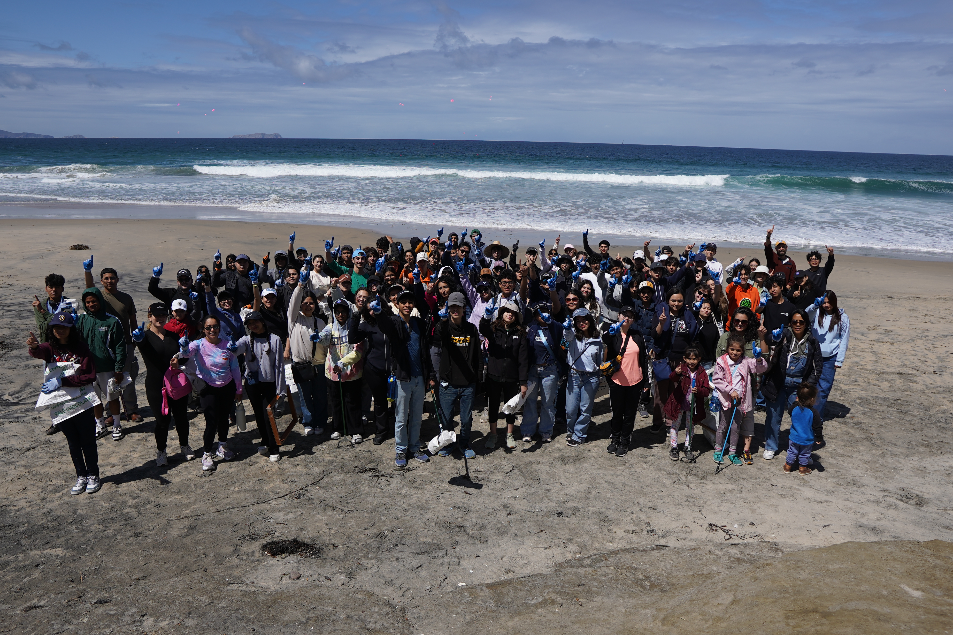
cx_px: 476
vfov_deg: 53.1
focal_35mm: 24
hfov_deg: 73.7
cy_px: 318
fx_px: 635
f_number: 2.8
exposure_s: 1/4000
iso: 100
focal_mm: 16
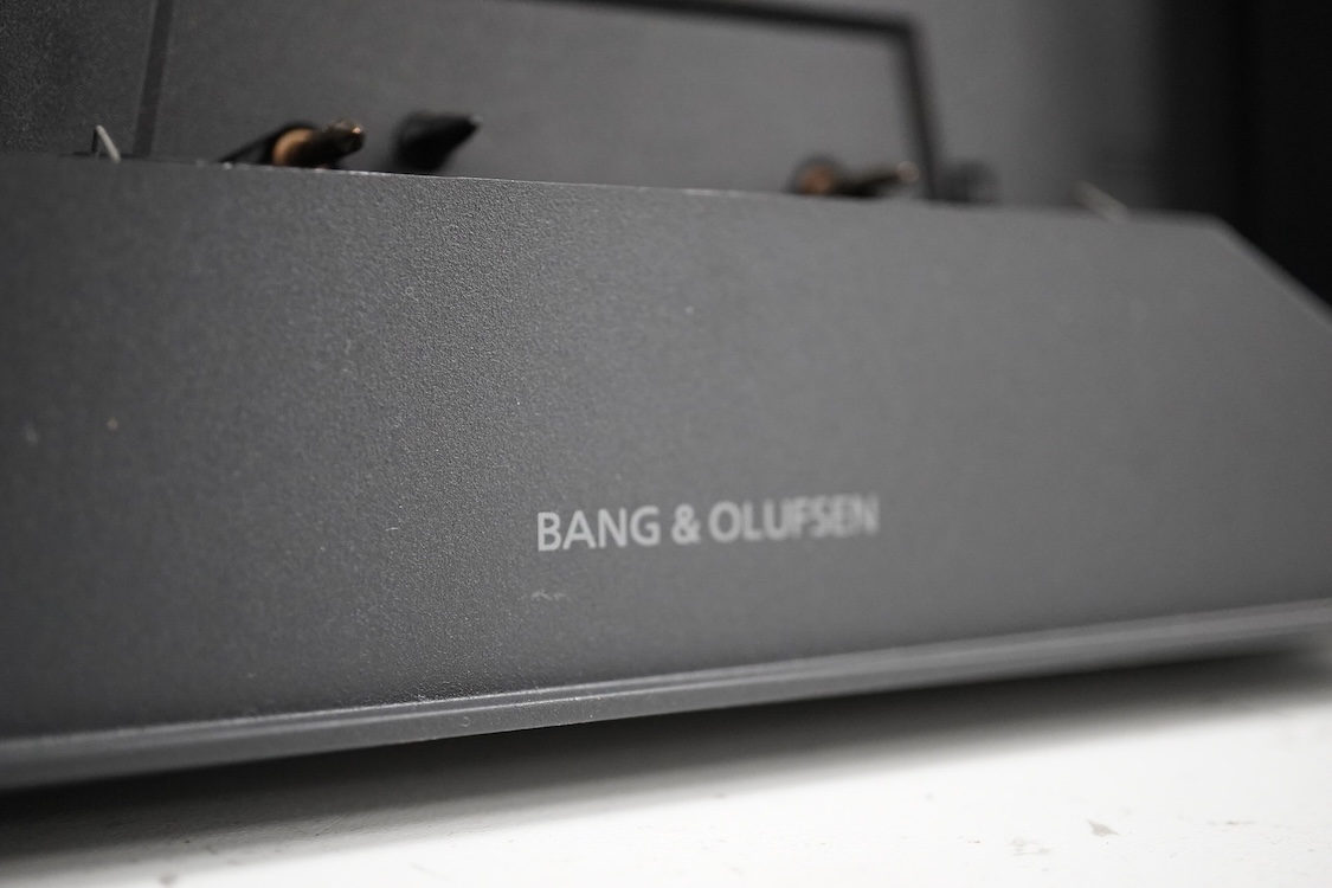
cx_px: 666
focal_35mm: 45
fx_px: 1665
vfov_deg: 29.9
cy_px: 444
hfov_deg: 43.6
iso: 3200
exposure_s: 1/200
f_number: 5
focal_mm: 30
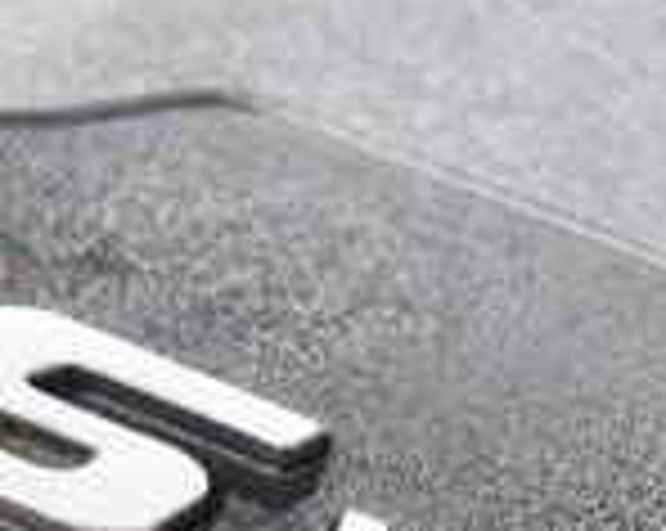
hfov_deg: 4.5
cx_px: 324
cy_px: 551
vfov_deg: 3.6
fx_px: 8386
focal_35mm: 426
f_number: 2.8
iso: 1600
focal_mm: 70
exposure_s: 1/20
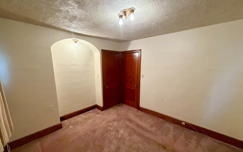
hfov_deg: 101.5
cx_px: 121
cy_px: 81
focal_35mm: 15
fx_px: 99
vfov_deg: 74.7
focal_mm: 2.22
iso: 400
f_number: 2.2
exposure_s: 1/60
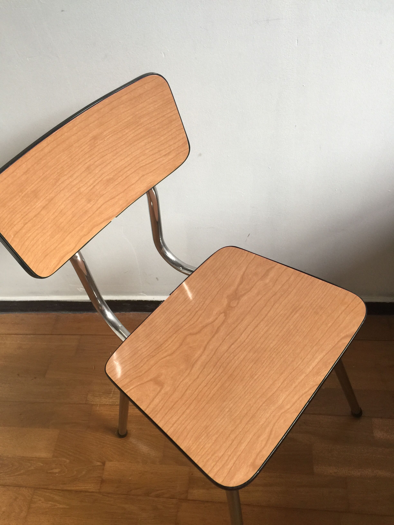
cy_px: 262
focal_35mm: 29
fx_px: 440
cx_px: 197
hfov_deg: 48.2
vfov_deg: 61.7
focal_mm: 4.15
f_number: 2.2
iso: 64
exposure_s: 1/33
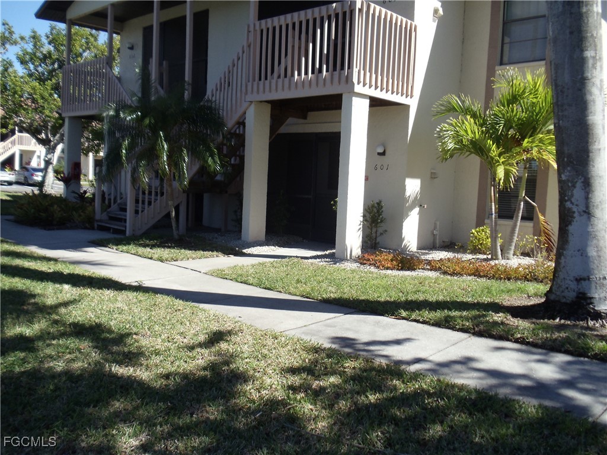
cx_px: 304
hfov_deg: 42.9
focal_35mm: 44
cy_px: 228
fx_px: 772
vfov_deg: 32.9
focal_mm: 6
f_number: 7.1
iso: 100
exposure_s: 1/200
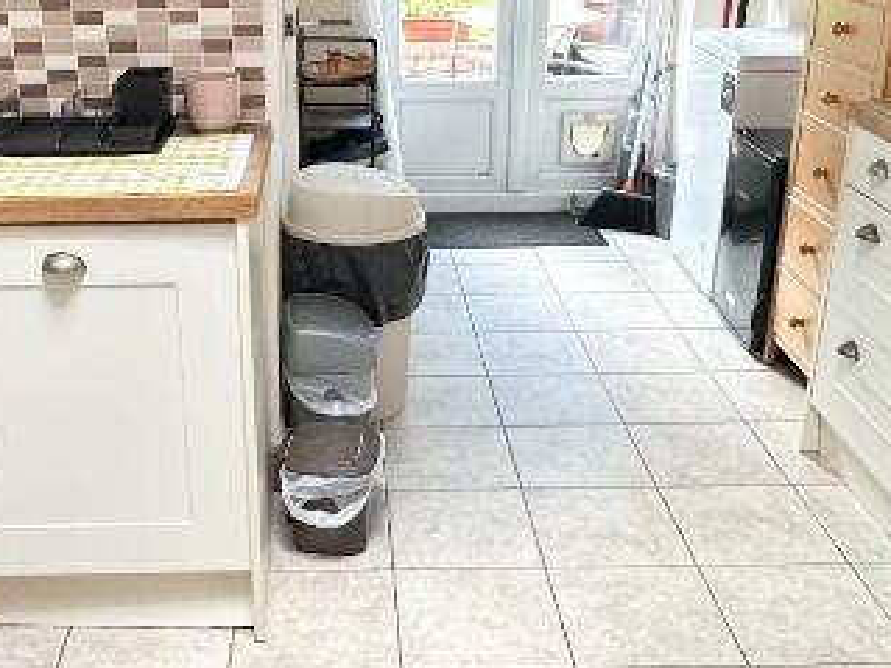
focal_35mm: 45
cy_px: 313
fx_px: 1158
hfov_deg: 41.8
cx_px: 338
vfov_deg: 32.2
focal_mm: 2.22
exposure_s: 1/50
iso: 250
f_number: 2.2
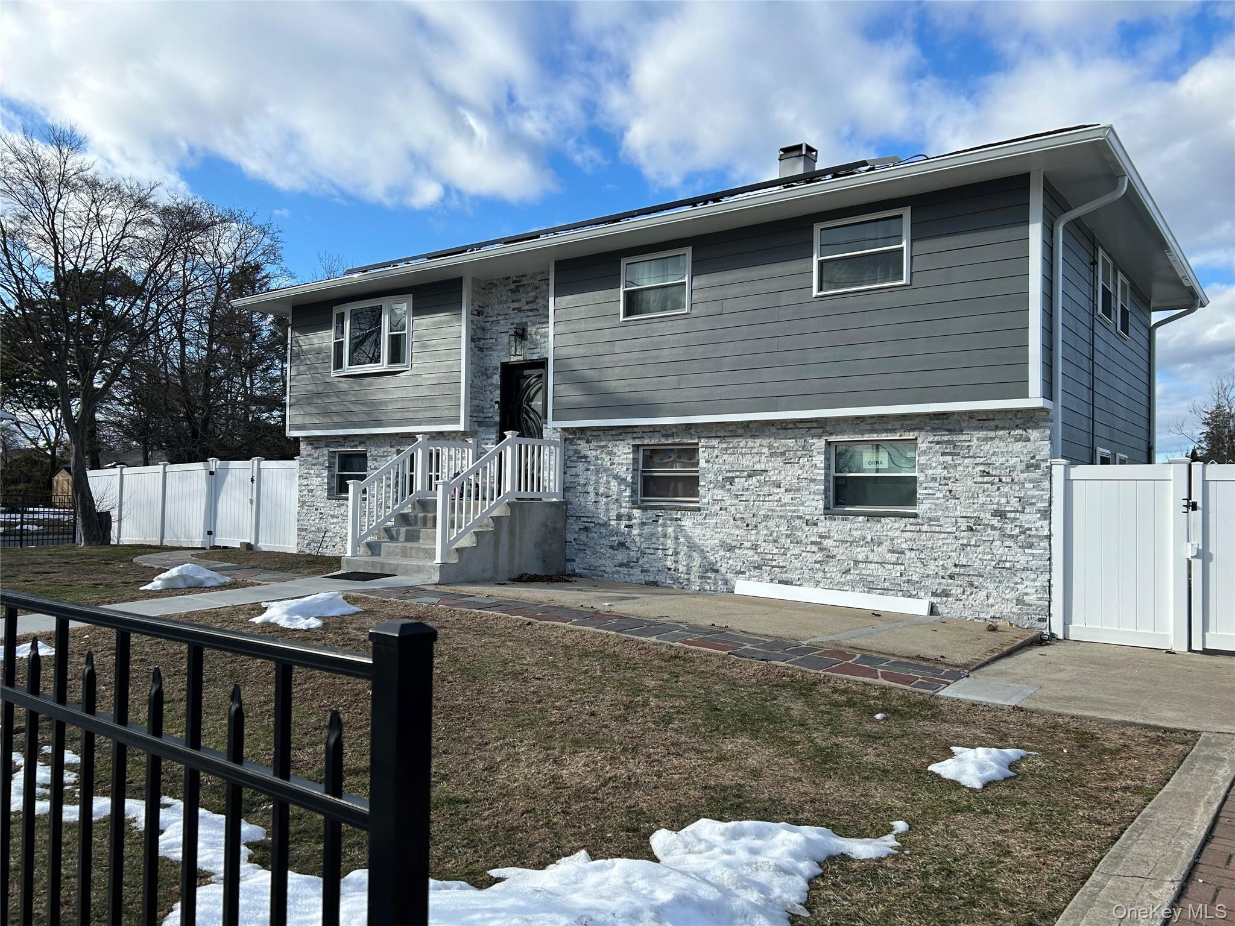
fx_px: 928
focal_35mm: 26
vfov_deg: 53.1
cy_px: 463
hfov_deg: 67.3
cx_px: 618
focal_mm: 5.7
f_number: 1.5
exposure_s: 1/3257
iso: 50
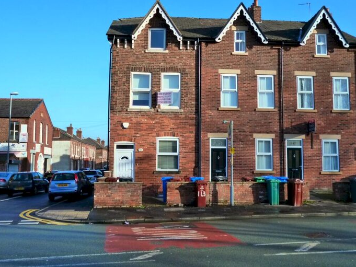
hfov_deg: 50.1
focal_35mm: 37
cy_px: 130
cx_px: 180
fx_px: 381
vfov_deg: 38.7
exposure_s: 1/400
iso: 250
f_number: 3.5
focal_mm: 6.4
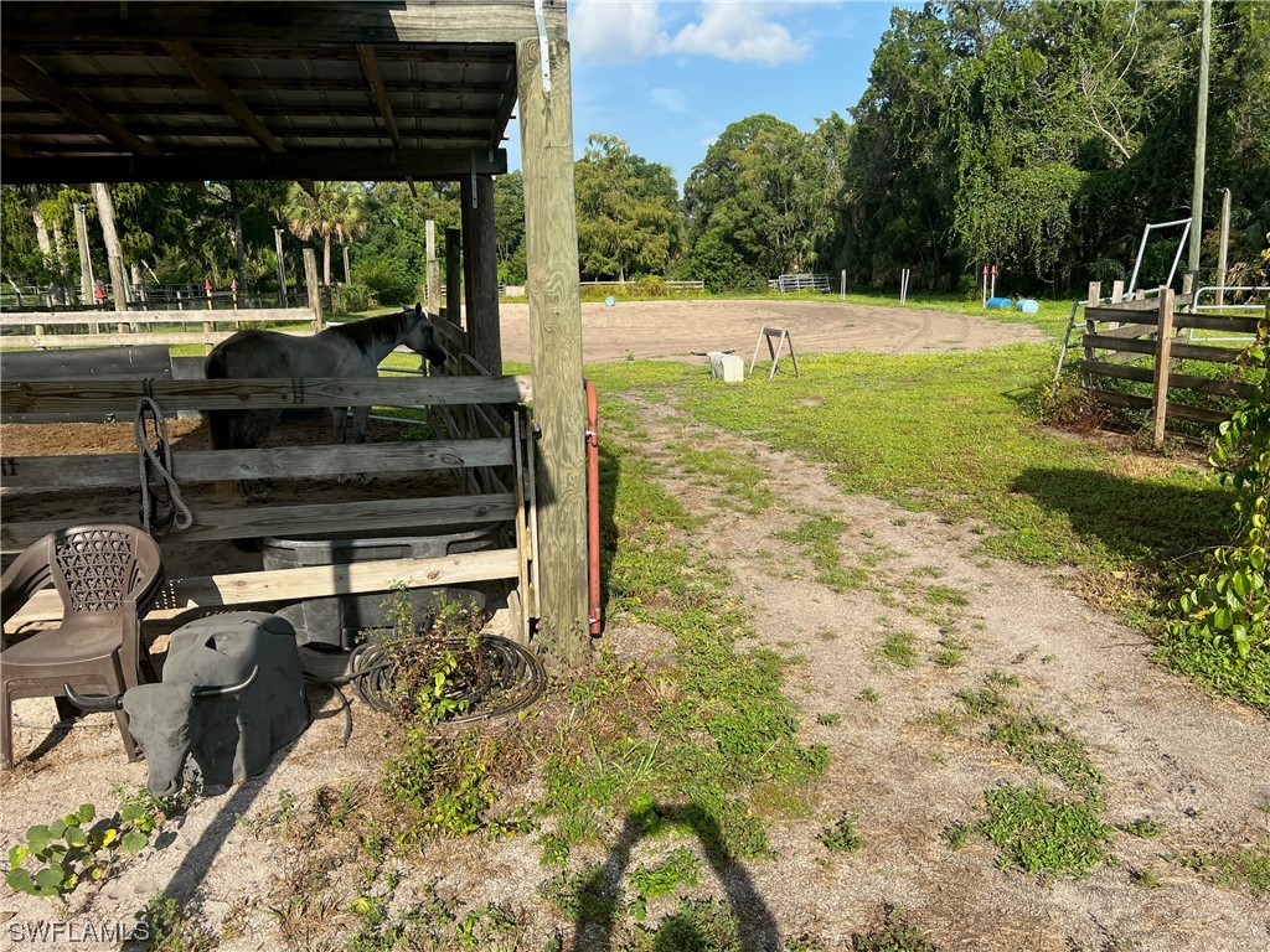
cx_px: 635
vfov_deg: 53.1
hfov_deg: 67.3
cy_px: 476
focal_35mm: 26
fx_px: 954
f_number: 1.5
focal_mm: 5.7
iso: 50
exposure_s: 1/2994
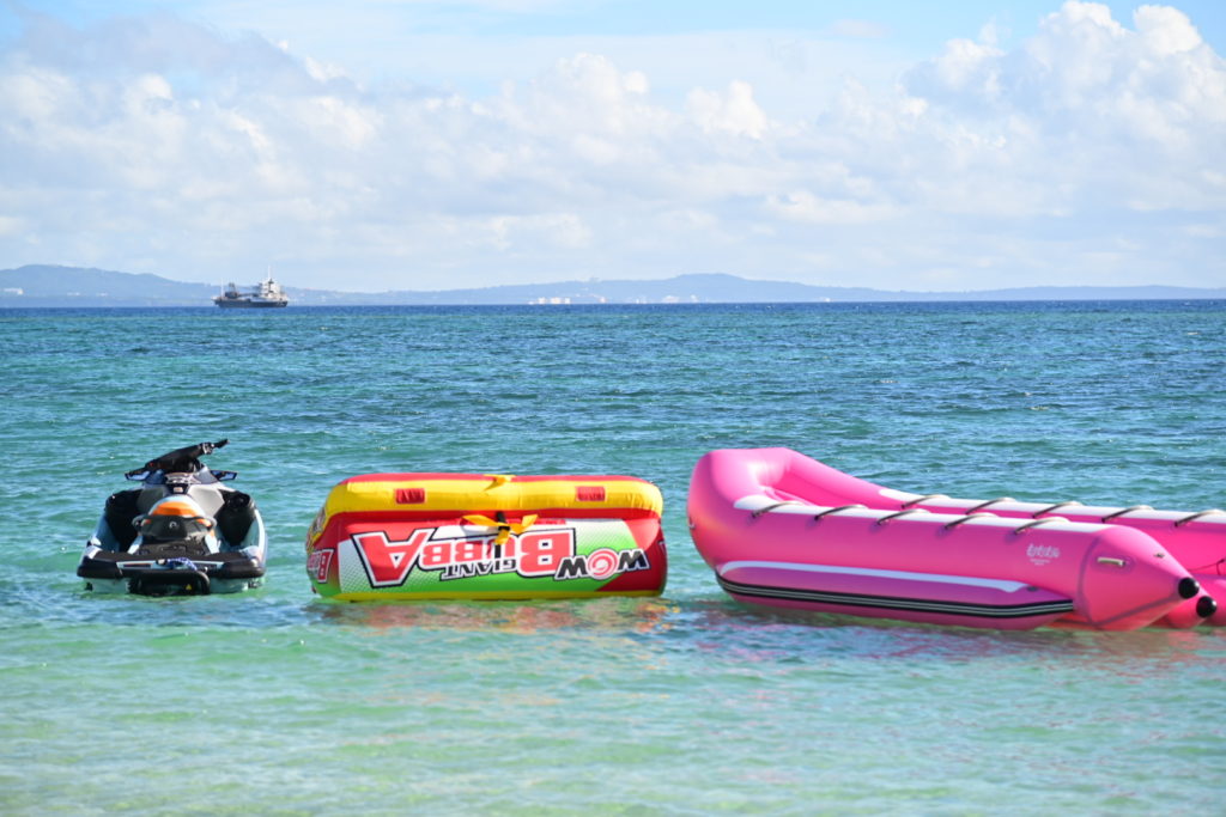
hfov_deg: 17.1
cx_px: 613
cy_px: 408
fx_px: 4087
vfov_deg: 11.4
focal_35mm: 120
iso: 100
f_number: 4
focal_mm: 120
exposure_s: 1/640
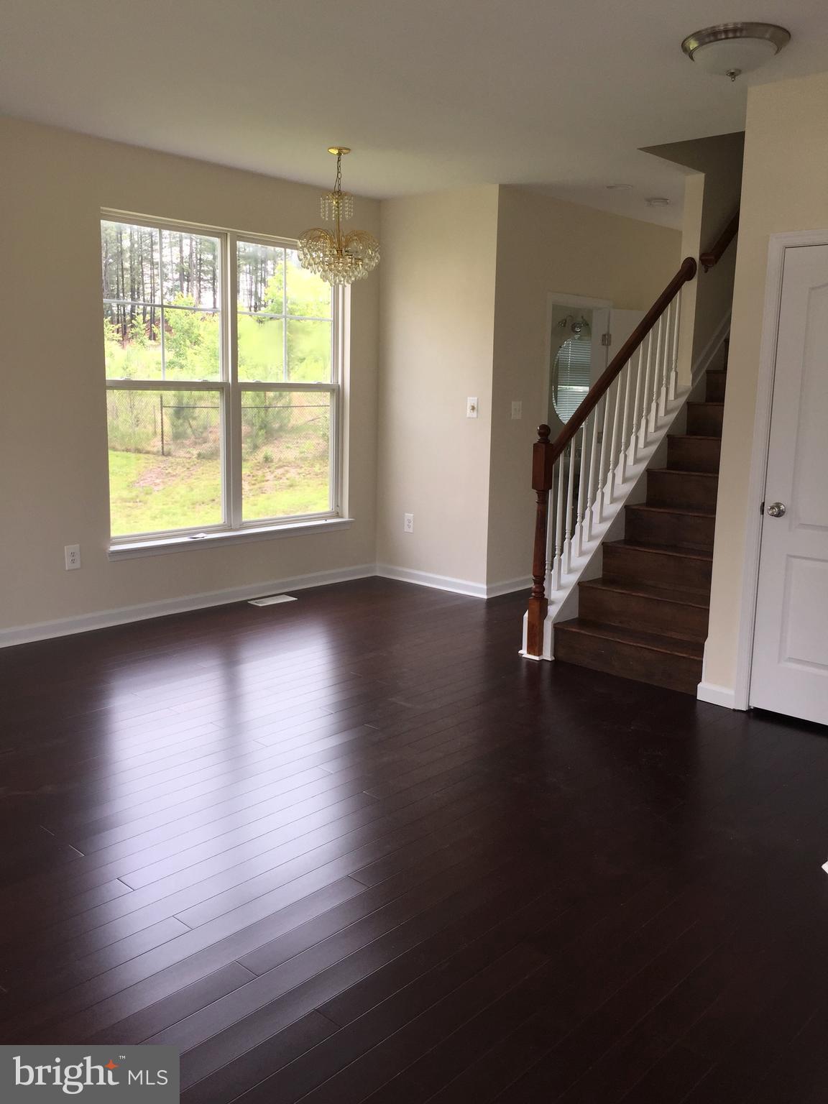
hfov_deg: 48.2
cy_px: 552
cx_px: 414
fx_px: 925
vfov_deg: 61.7
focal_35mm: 29
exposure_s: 1/208
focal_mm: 4.15
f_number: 2.2
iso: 32
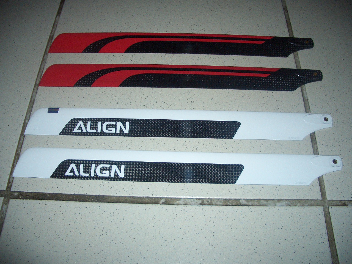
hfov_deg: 22.3
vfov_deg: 16.8
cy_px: 132
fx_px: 895
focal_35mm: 88
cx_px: 176
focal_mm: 14.6
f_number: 4.4
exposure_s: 1/60
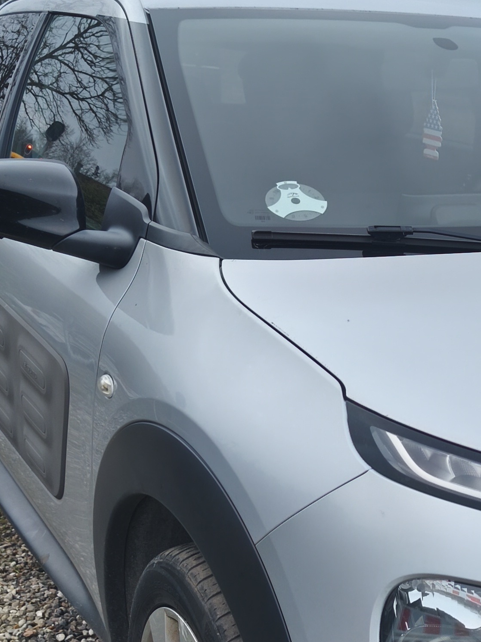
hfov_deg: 22.3
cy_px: 445
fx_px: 1168
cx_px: 493
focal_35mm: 63
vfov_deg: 30.4
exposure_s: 1/50
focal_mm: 6.18
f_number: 1.65
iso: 1000
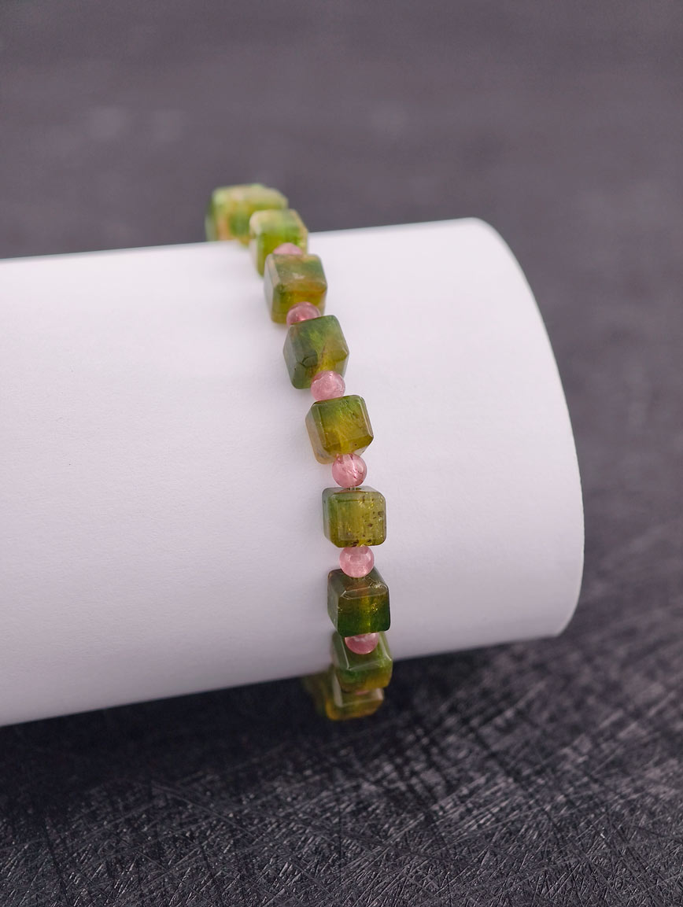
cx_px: 342
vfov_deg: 23.0
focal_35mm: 85
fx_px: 2231
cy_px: 454
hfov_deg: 17.4
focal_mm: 22.48
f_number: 2.67
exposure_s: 1/160
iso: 125
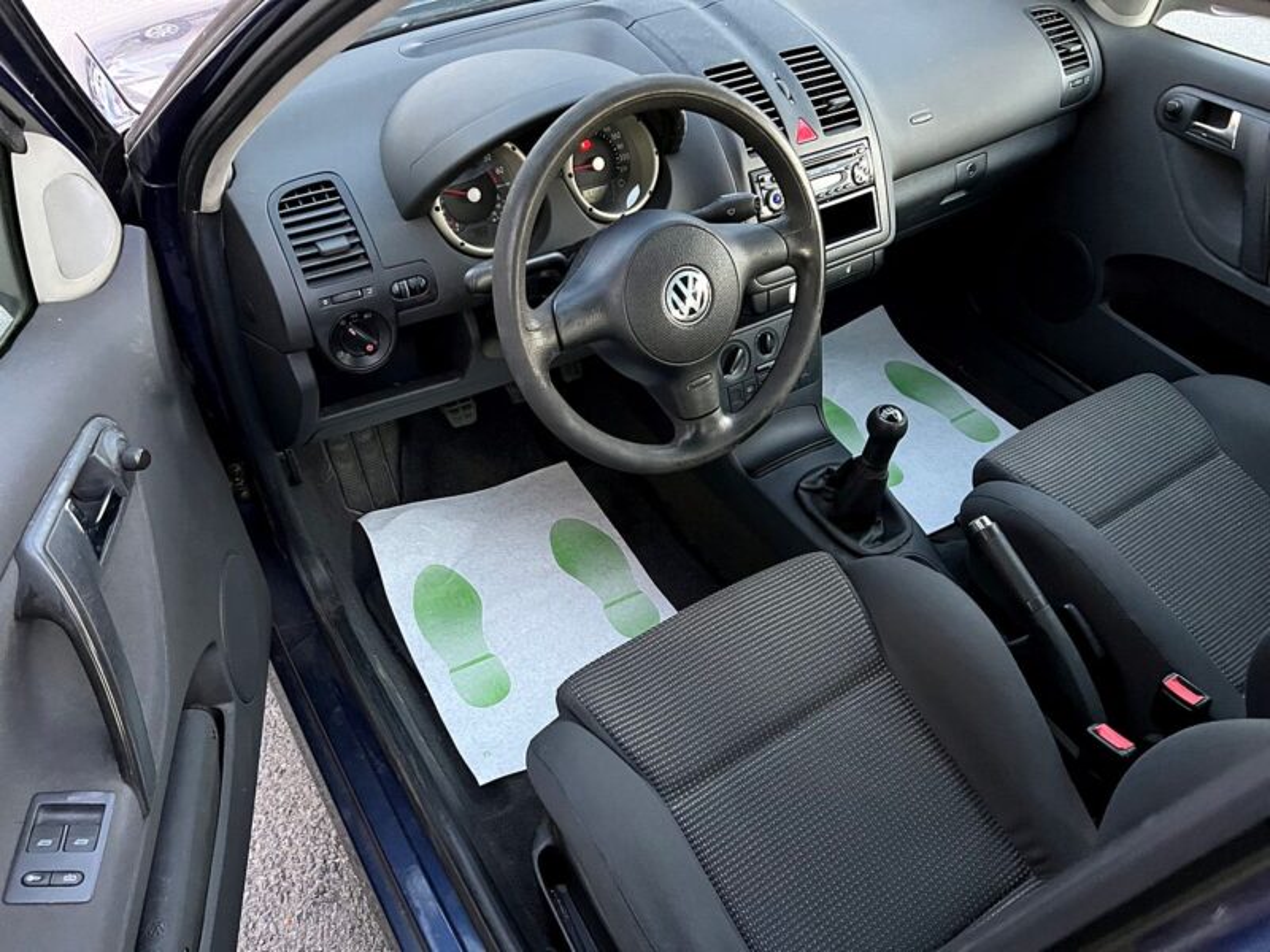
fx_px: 954
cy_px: 476
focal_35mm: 26
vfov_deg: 53.1
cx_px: 635
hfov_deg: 67.3
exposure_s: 1/47
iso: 500
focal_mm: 5.7
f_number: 1.5
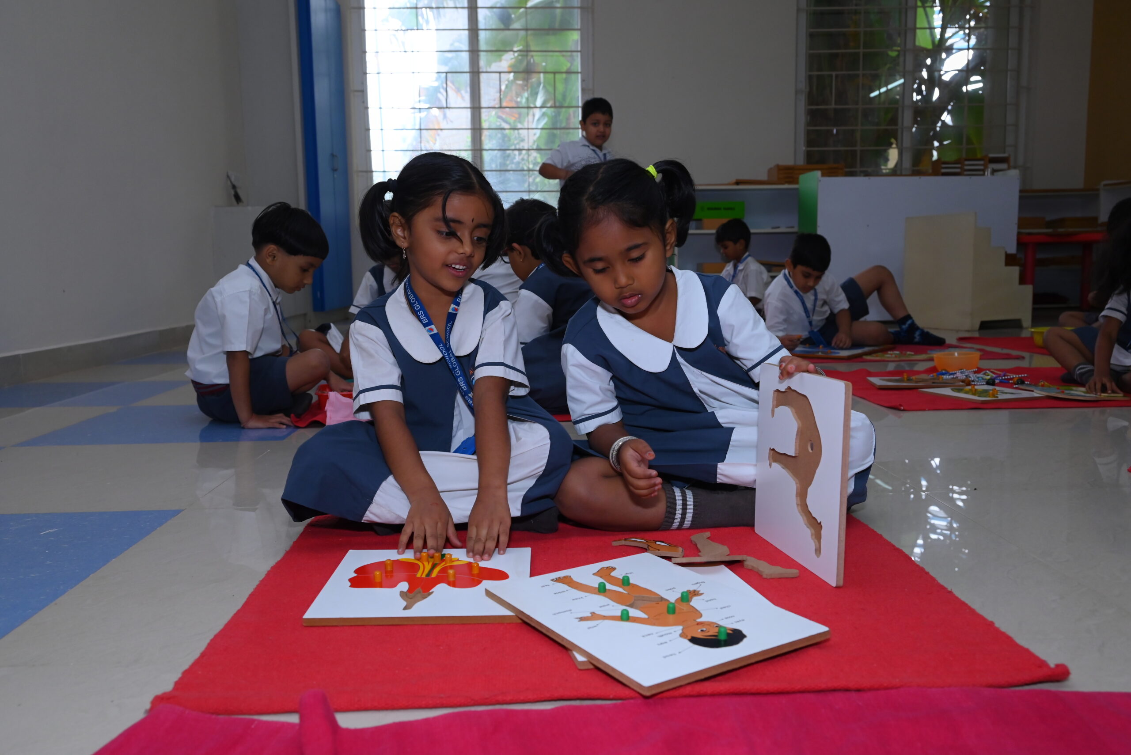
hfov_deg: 63.6
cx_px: 566
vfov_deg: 45.0
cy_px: 378
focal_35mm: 29
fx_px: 911
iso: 1250
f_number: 6.3
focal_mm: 29
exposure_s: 1/125
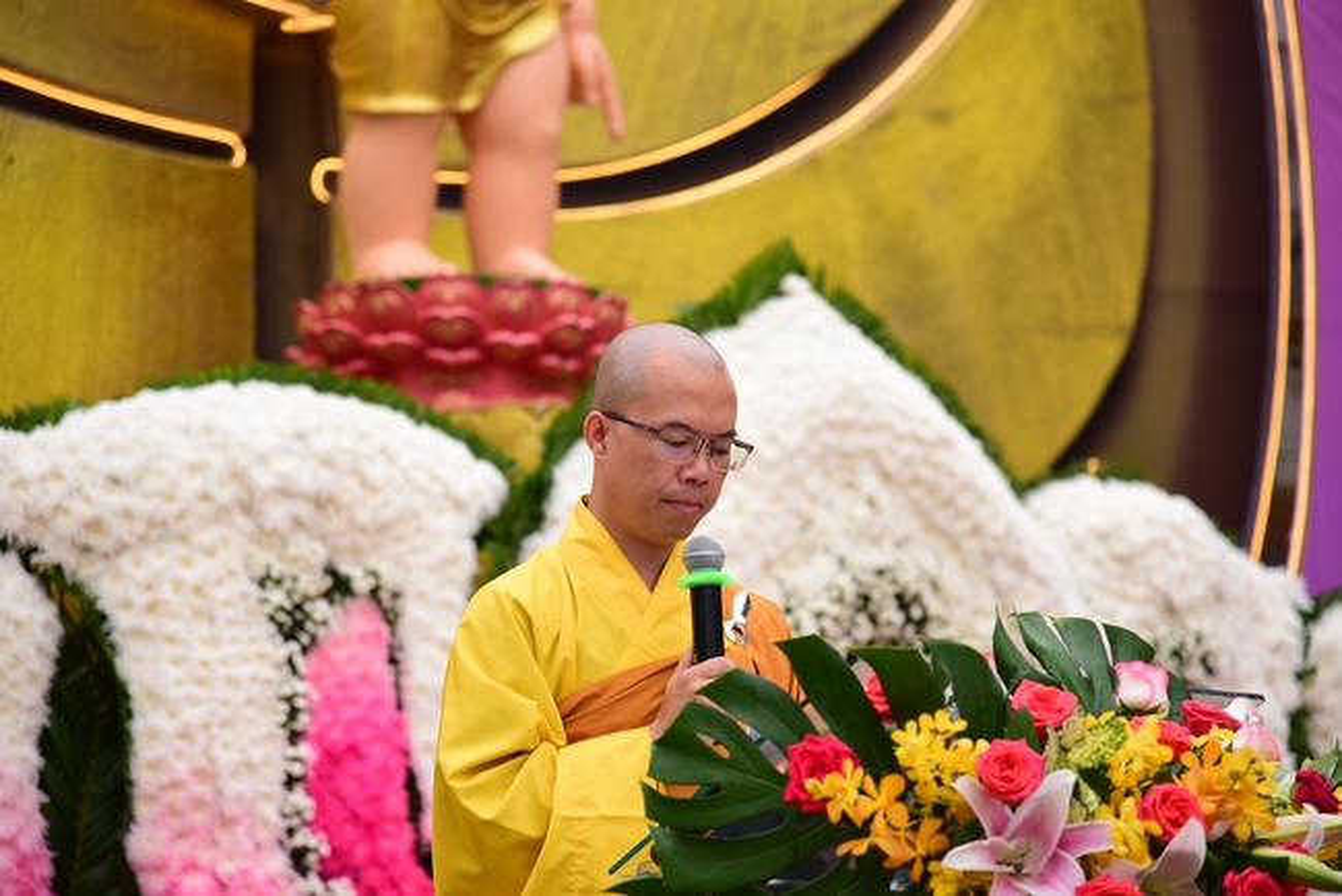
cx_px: 671
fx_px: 4475
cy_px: 448
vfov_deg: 11.4
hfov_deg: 17.1
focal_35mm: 120
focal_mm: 120
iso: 200
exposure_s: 1/80
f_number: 4
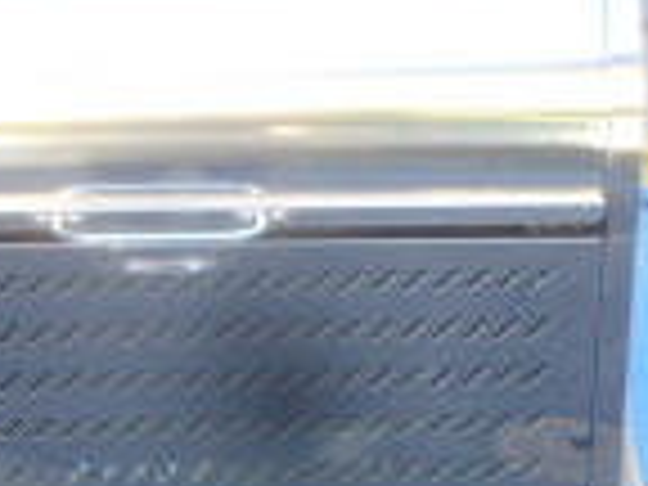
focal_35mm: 111
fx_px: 2078
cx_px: 144
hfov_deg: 17.6
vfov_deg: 13.3
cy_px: 302
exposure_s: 1/60
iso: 100
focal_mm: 4.5
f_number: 3.1
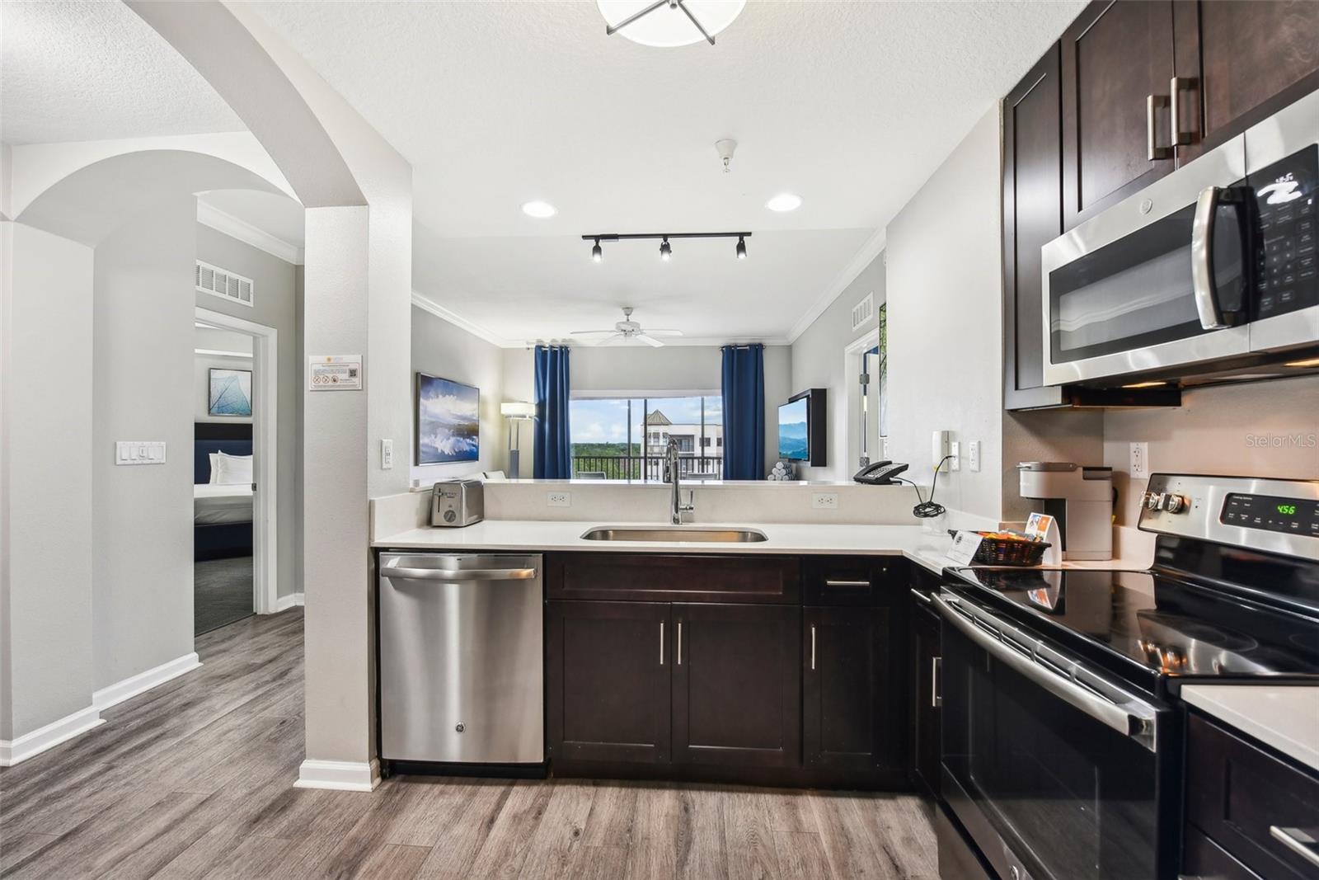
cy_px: 440
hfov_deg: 100.4
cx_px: 660
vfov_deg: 77.3
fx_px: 550
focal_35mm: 15
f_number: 8
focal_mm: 15
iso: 400
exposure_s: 1/30
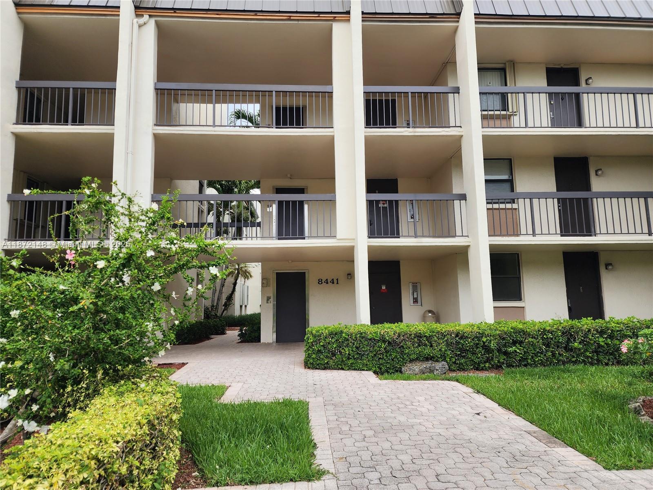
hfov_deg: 73.9
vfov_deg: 58.9
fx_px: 434
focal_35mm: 23
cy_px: 245
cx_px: 326
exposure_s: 1/180
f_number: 1.8
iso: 20
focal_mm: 6.4
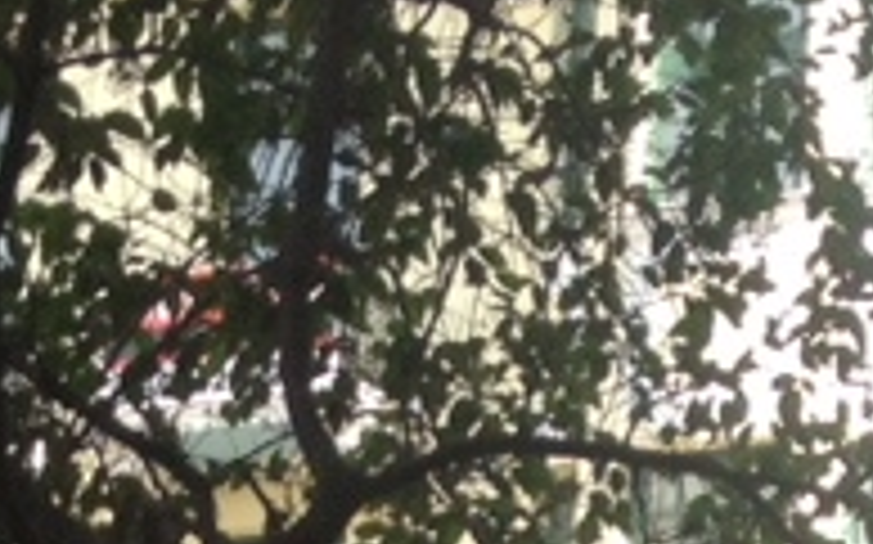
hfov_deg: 9.5
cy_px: 1749
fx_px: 5231
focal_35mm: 220
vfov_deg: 5.5
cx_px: 432
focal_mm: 4.28
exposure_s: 1/237
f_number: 2.4
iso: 50
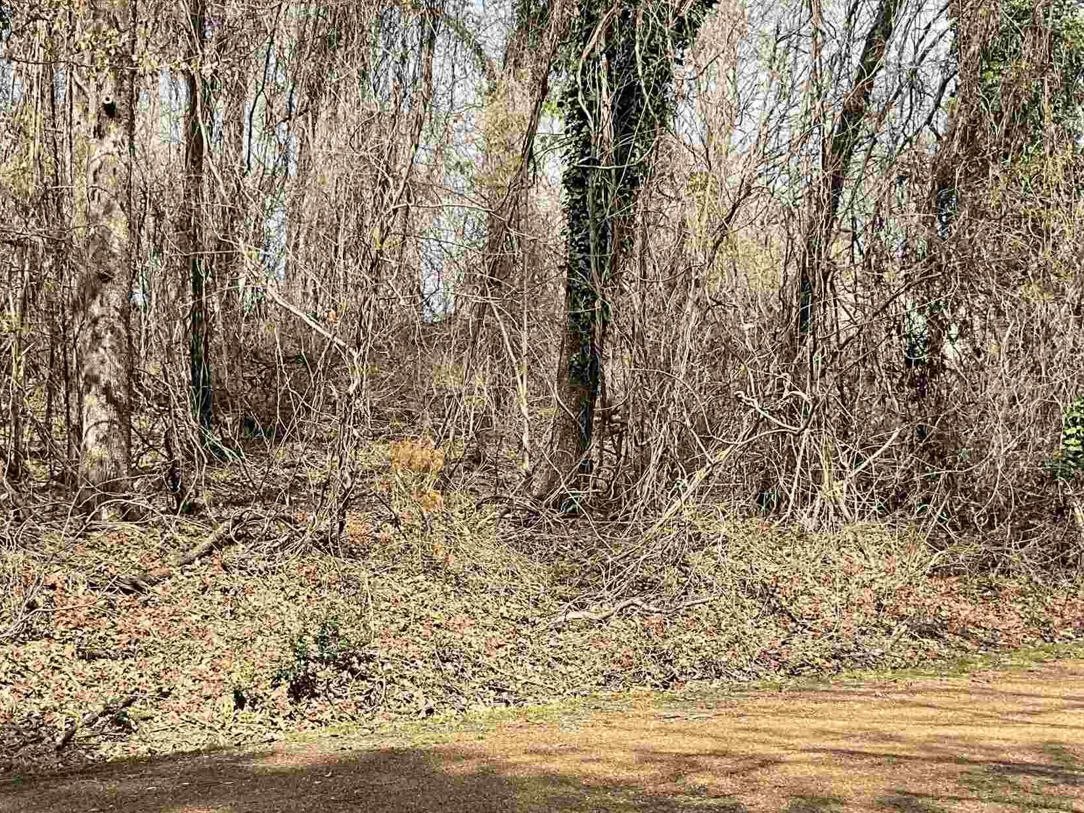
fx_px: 1691
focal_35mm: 54
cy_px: 512
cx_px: 307
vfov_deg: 26.9
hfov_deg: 35.0
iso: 16
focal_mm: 3
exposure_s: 1/929
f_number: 1.8
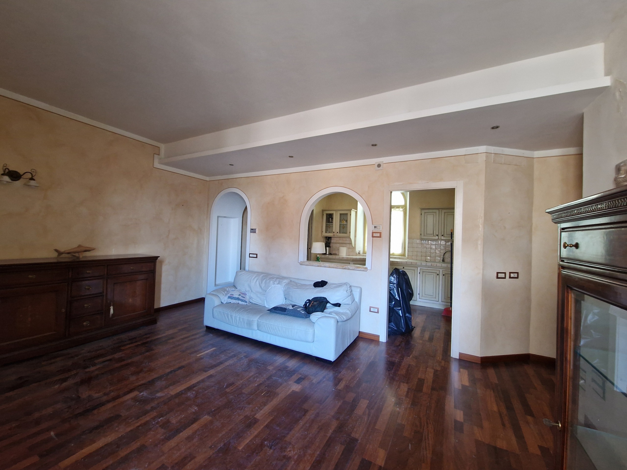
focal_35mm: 13
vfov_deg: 89.9
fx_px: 235
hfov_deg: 106.2
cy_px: 235
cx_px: 314
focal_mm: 2.2
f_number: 2.2
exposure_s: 1/30
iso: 400
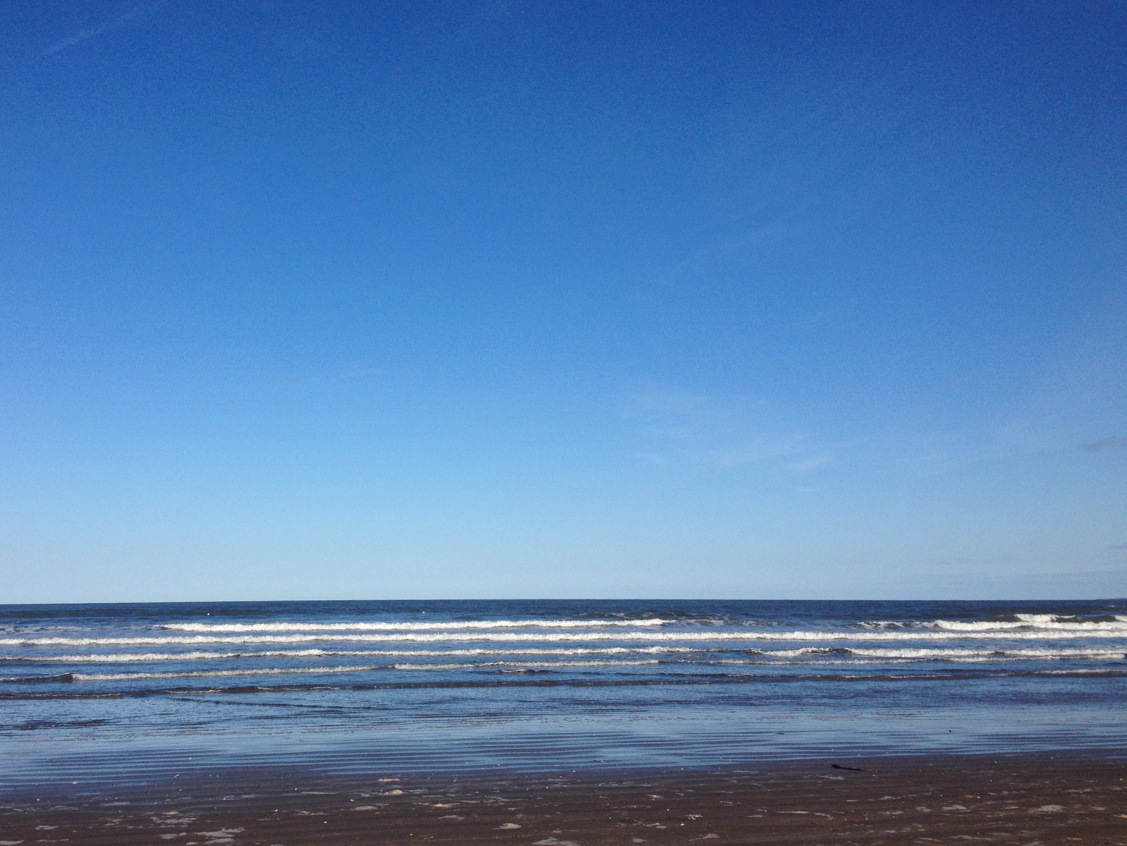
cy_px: 436
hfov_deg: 43.7
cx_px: 457
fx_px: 1400
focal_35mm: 43
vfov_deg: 33.6
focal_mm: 4.28
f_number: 2.4
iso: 50
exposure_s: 1/3067
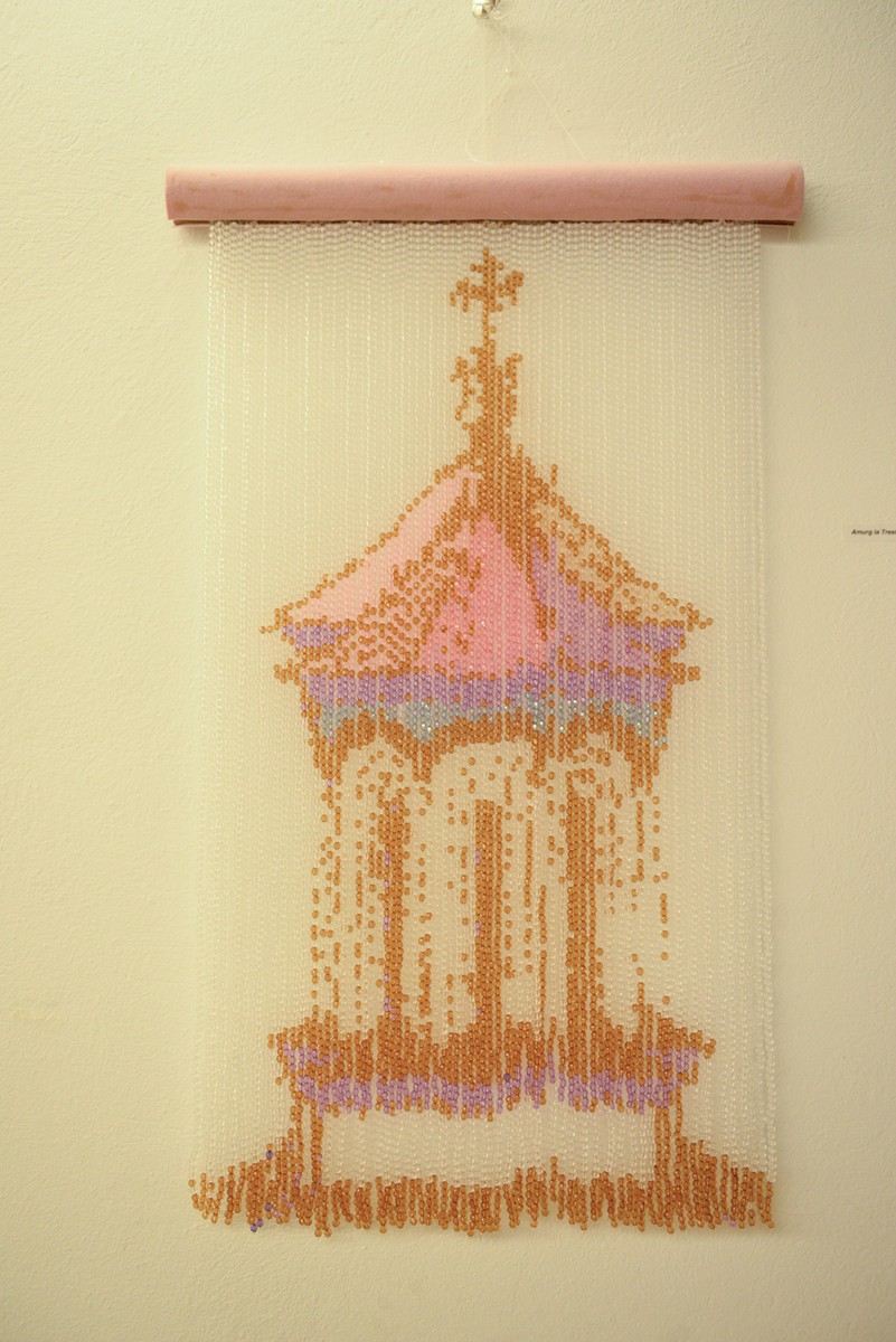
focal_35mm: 34
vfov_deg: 55.8
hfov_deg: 38.9
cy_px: 671
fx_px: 1268
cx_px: 448
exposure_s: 1/320
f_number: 2.8
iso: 2000
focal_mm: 34
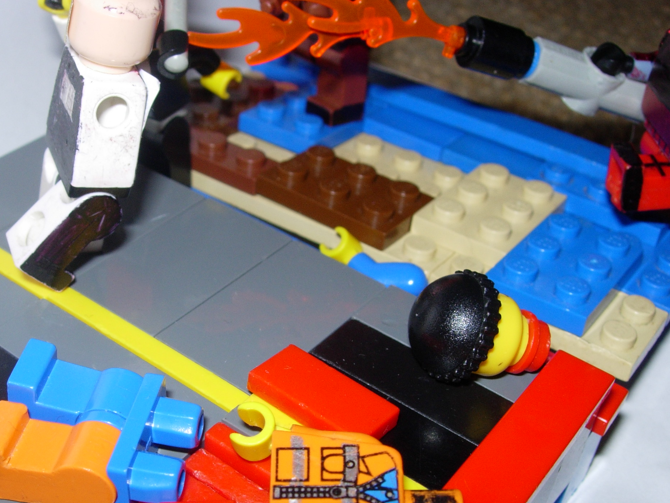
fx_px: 1026
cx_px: 282
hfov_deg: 36.1
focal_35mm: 53
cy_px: 340
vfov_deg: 27.3
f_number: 4.8
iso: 79
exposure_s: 1/64
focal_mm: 7.8
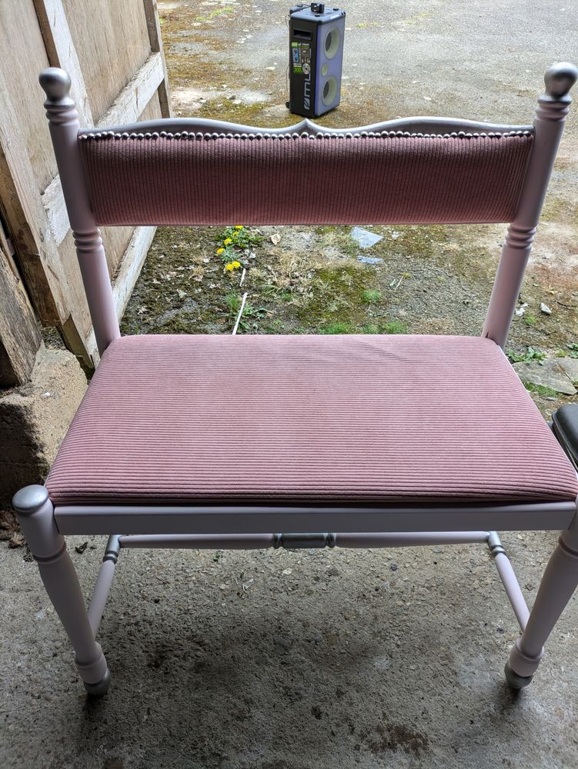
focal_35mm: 25
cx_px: 289
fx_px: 556
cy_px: 384
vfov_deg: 69.4
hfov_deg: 54.9
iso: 36
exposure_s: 1/204
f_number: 1.89
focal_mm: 5.43
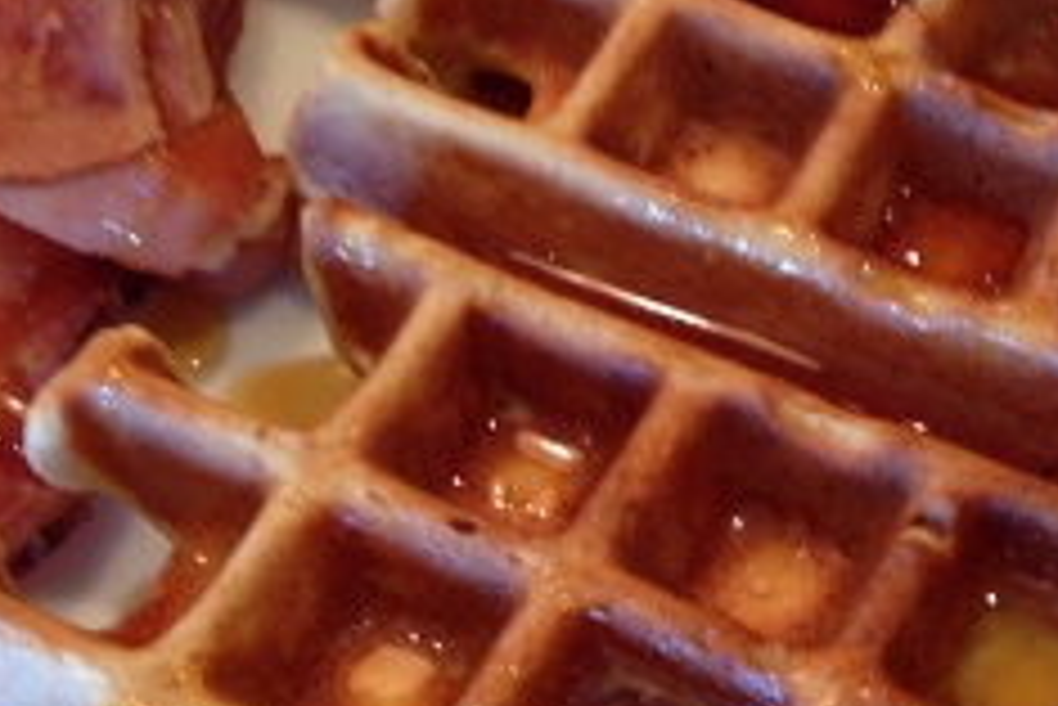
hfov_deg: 28.5
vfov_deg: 19.4
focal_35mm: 70
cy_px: 468
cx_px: 747
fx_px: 2058
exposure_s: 1/20
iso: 80
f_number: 2.4
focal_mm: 4.12
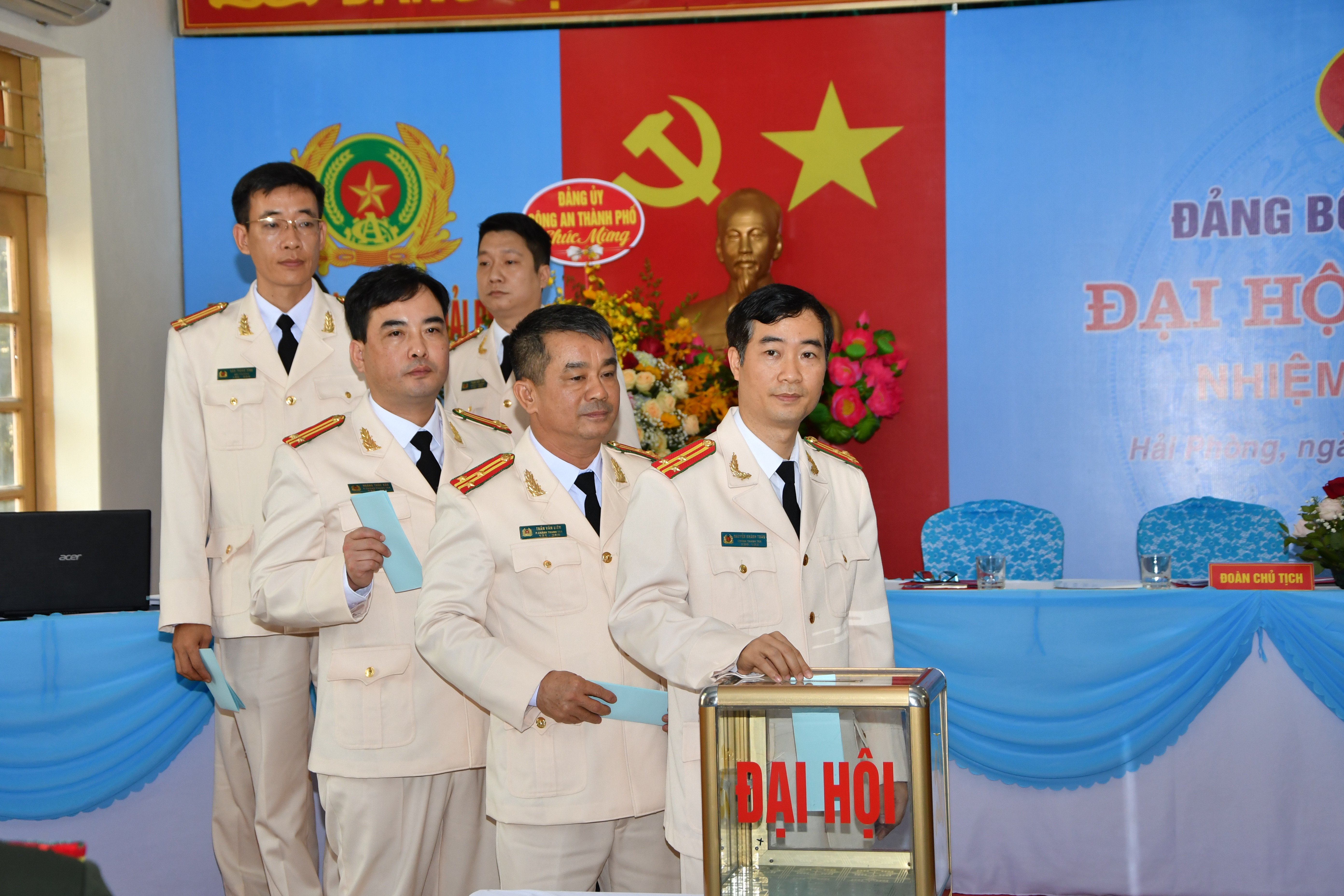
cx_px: 672
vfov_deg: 18.2
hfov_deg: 27.0
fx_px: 2800
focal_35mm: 75
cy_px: 448
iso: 640
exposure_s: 1/200
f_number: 6.3
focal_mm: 50
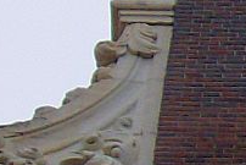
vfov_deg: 2.6
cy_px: 36
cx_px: 432
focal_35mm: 526
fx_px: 3597
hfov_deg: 3.9
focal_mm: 16.6
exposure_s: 1/227
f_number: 4.6
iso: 100
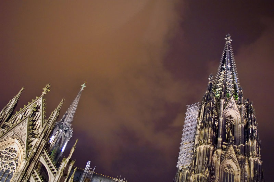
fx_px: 319
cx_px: 137
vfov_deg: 31.8
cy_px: 91
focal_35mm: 42
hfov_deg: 46.4
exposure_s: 1/4
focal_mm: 28
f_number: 2.8
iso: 1600
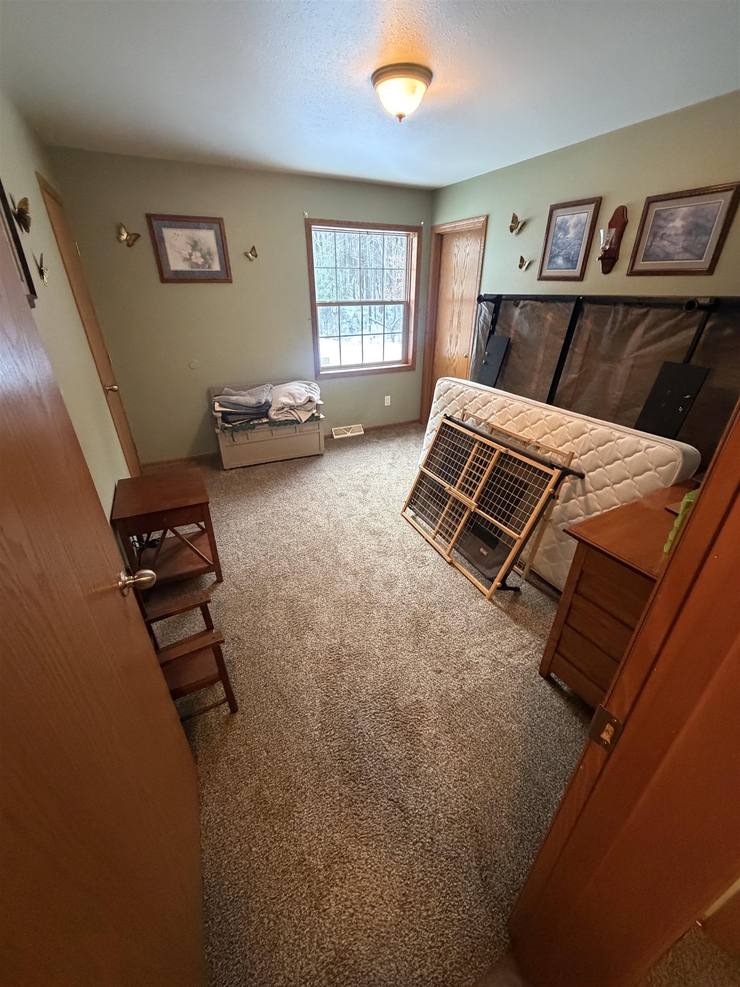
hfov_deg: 85.7
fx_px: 399
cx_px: 370
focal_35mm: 14
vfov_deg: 102.1
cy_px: 494
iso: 800
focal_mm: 2.22
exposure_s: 1/60
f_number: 2.2
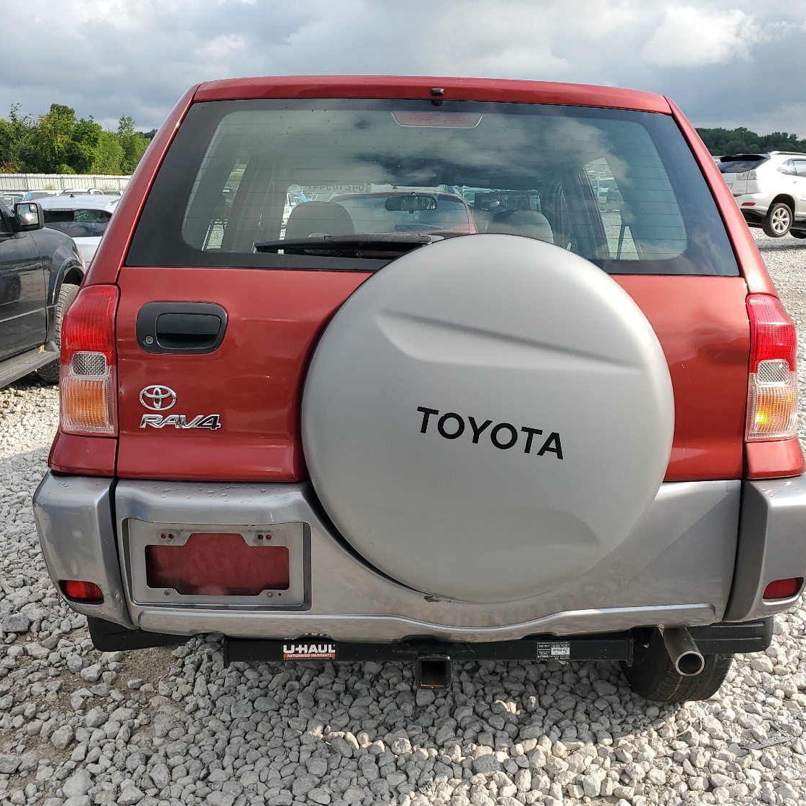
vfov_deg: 49.7
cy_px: 417
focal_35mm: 33
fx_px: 869
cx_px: 433
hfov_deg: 49.7
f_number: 1.5
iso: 50
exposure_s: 1/2000
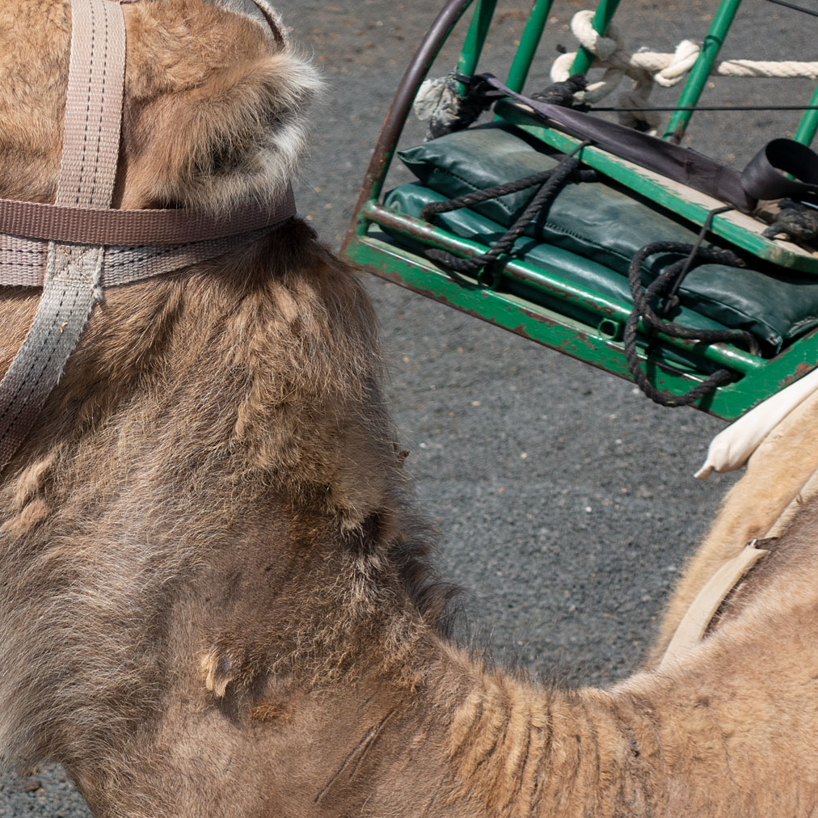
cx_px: 5
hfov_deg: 13.5
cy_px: 436
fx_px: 3395
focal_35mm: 127
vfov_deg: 13.7
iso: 125
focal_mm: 25.7
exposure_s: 1/1250
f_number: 4
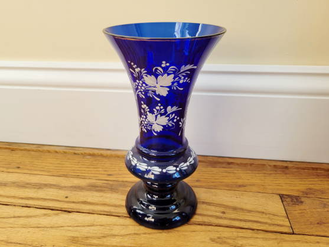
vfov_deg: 49.7
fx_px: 266
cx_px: 154
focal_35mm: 28
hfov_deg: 63.4
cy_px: 132
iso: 50
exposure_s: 1/120
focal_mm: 5.4
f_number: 1.8
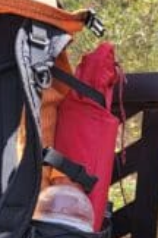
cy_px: 148
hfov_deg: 11.6
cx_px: 102
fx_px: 777
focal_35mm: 118
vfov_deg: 17.3
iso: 16
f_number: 1.8
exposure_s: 1/126
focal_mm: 6.7
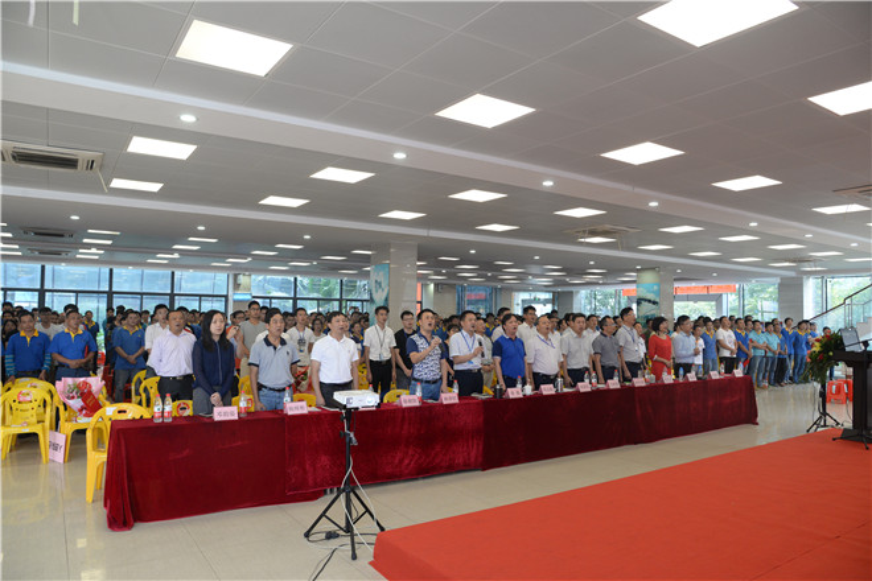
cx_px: 436
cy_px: 290
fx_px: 581
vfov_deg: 53.1
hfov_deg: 73.7
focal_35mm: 24
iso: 1250
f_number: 7.1
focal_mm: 24
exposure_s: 1/40
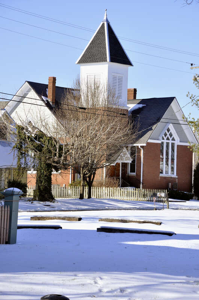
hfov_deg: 8.7
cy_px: 150
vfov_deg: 13.1
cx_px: 100
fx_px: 1310
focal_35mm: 158
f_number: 9
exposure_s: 1/640
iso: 400
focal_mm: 105
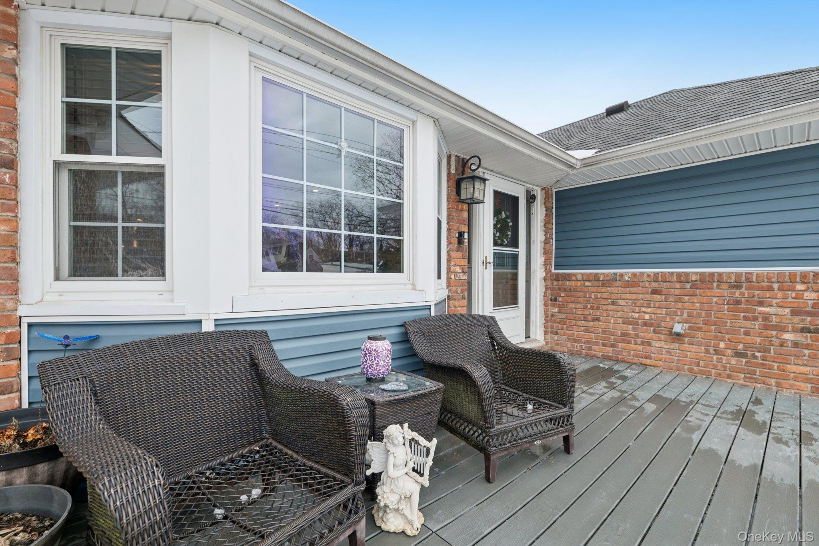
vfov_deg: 73.7
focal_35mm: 16
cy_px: 273
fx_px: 364
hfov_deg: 96.7
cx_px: 410
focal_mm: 16
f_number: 8
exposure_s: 1/125
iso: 250
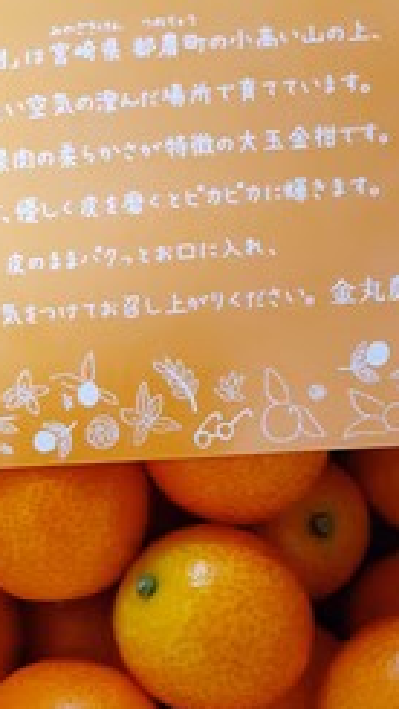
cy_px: 477
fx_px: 902
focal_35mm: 48
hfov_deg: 24.7
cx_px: 113
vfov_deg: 42.3
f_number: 1.9
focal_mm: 3.6
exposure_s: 1/24
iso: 640
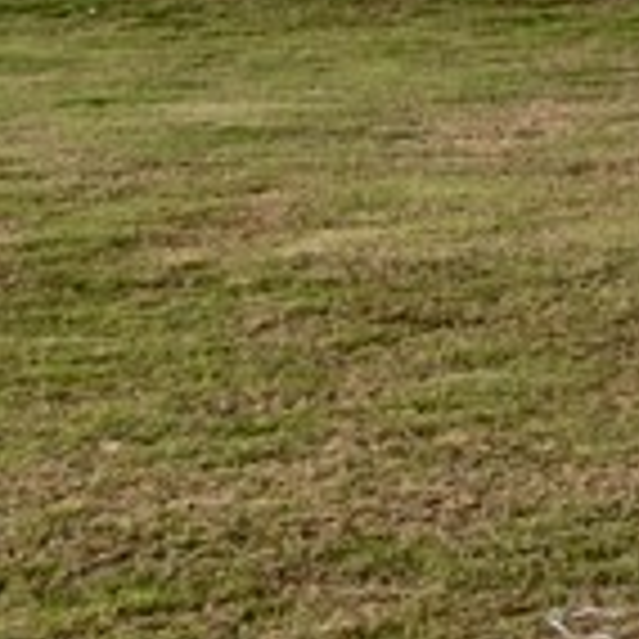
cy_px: -479
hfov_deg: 6.2
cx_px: 2871
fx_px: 4407
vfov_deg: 8.0
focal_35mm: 211
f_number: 8
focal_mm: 22
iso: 200
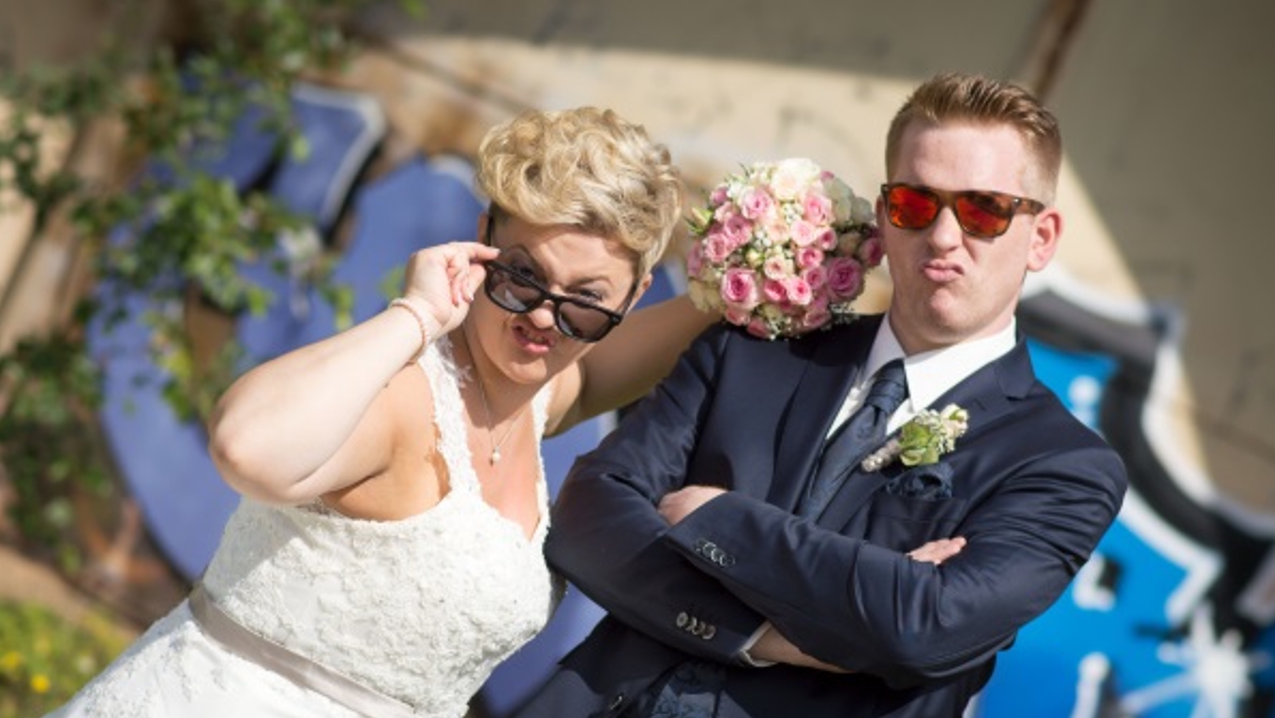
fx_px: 4549
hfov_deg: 16.0
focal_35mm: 135
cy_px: 393
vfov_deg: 9.0
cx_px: 641
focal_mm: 85
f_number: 2.8
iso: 100
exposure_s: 1/3200
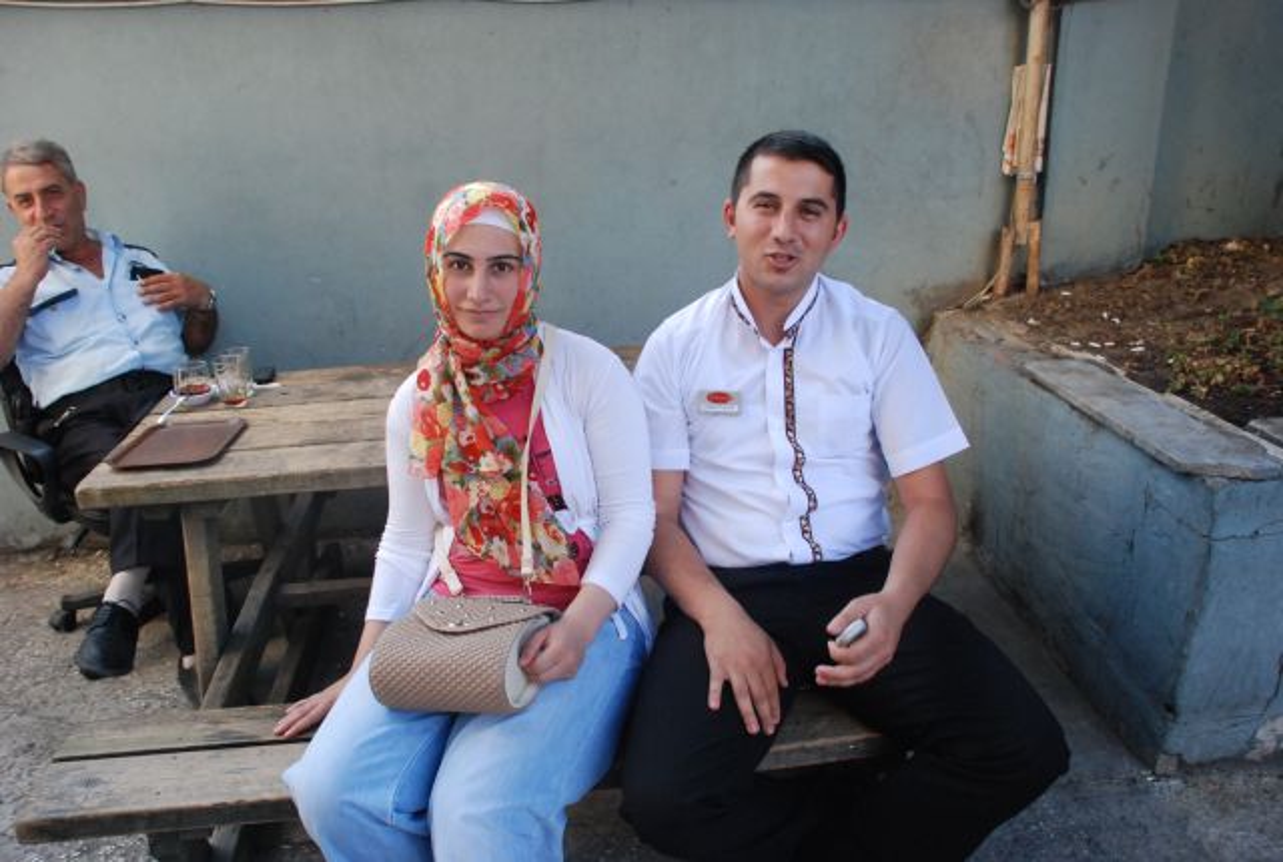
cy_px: 431
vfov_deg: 43.8
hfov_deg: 61.8
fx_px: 1072
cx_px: 642
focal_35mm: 30
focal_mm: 20
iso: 1000
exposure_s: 1/250
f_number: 8
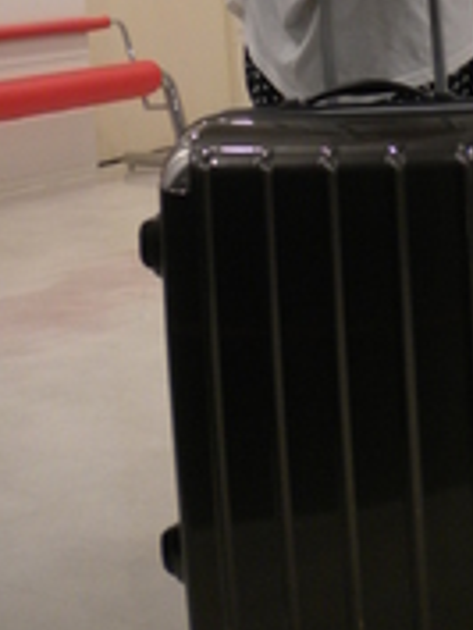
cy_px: -53
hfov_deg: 18.6
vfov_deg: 23.3
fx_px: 1438
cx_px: 352
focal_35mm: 79
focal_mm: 6.3
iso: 223
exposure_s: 1/47.4
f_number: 3.1
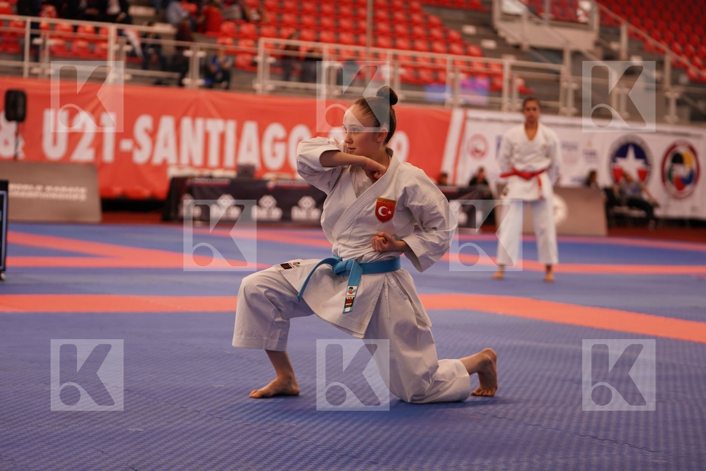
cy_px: 236
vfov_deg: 16.1
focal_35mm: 85
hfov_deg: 23.9
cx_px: 353
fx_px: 1667
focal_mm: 85
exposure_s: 1/500
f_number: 2.8
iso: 640
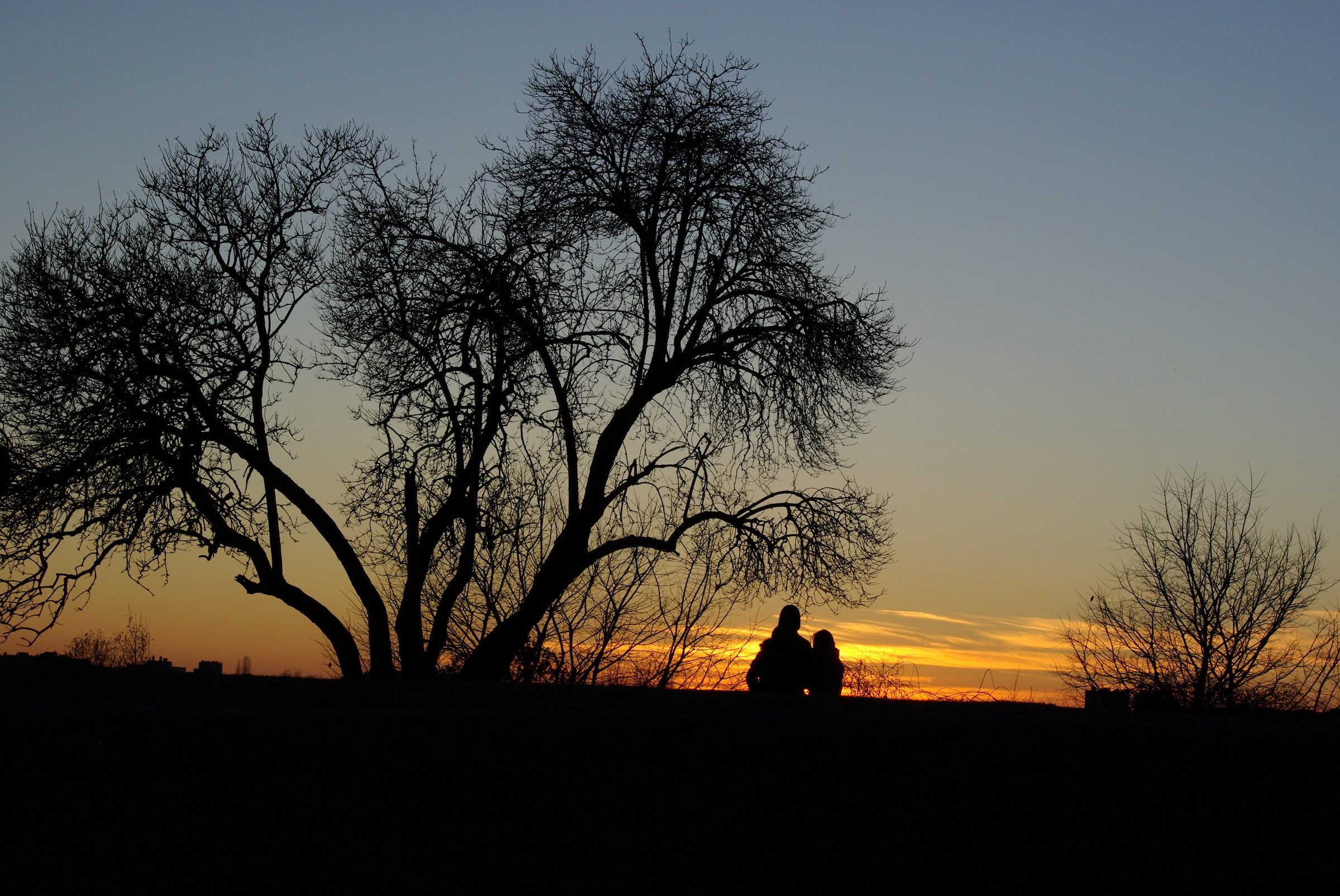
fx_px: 3074
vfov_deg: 16.6
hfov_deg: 24.6
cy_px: 448
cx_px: 670
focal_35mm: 82
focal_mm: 55
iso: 400
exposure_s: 1/125
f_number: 16
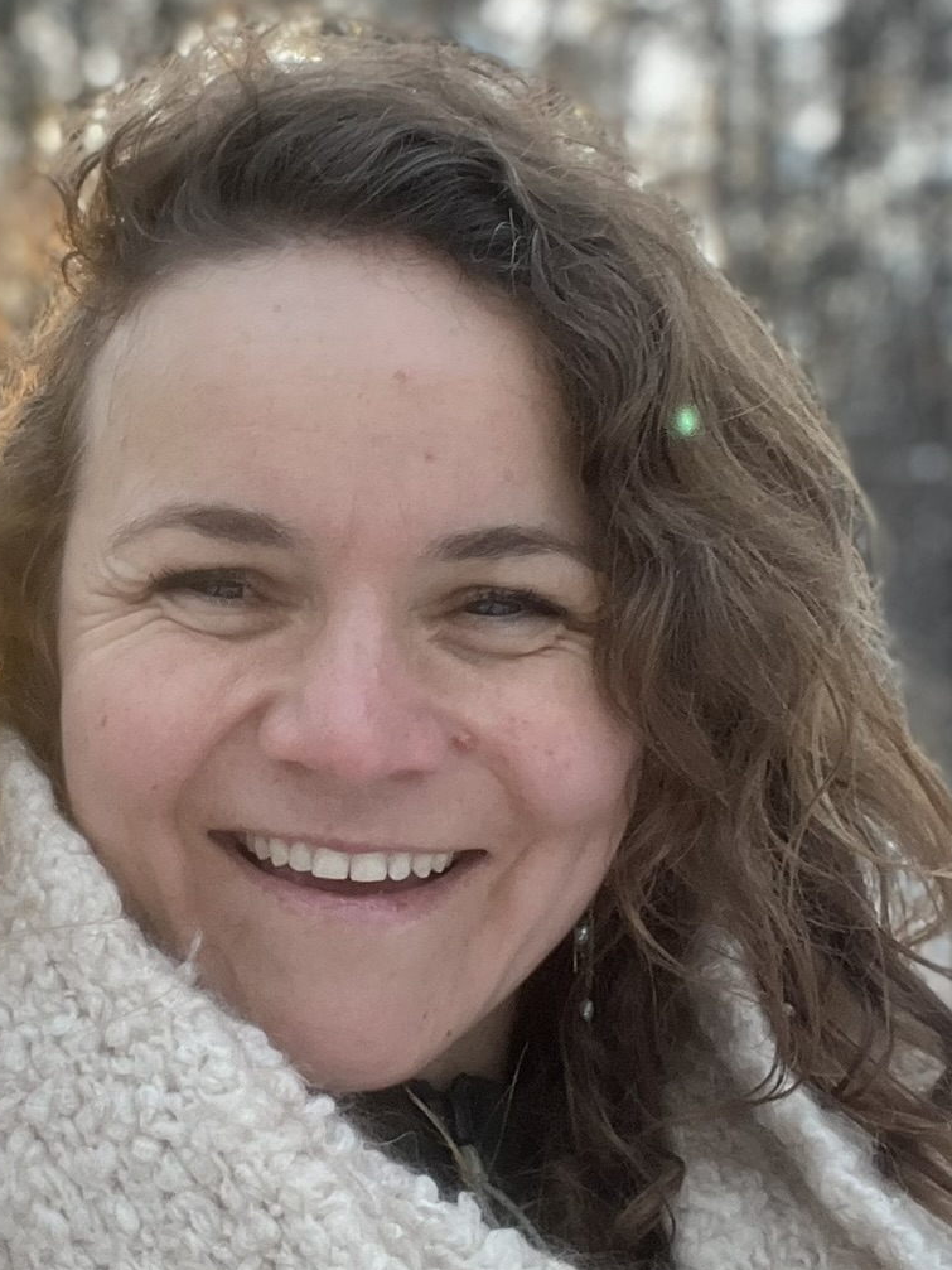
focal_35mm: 61
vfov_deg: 31.5
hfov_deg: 23.7
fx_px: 2237
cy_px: 457
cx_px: 185
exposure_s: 1/65
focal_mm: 2.71
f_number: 2.2
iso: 100
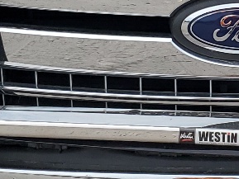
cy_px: 44
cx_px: 251
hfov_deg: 13.5
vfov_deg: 10.3
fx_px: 995
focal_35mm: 144
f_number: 1.5
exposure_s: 1/3333
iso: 50
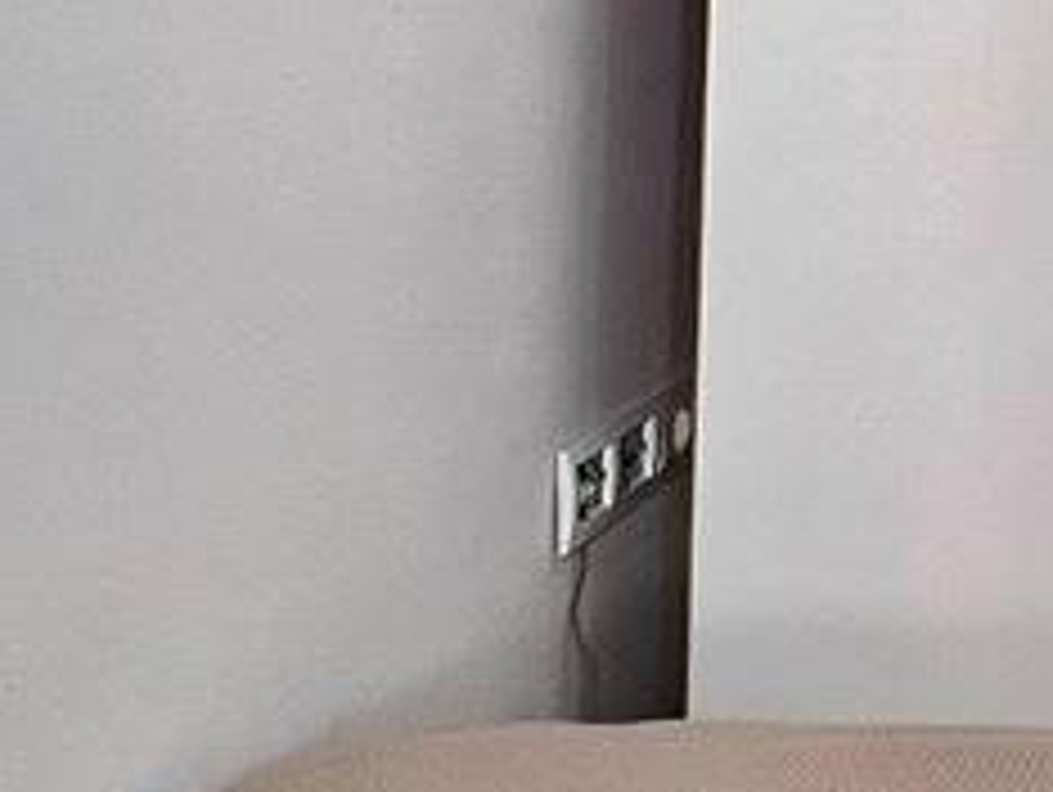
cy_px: -634
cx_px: 2007
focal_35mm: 80
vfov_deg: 15.8
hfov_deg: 18.1
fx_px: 2436
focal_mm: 1.57
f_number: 1.8
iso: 100
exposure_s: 1/100
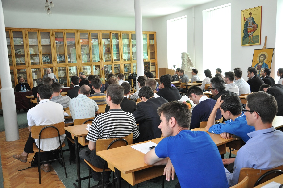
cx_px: 142
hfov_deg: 59.6
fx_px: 247
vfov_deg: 41.6
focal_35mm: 32
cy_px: 94
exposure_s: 1/60
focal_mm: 21
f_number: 5.6
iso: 800
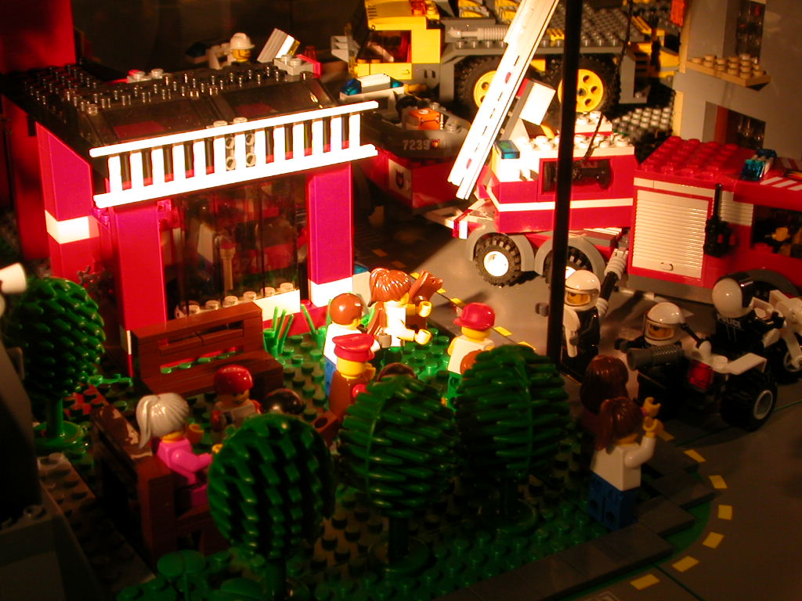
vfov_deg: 25.2
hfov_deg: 33.2
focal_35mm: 58
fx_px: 1344
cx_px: 401
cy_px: 300
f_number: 3.4
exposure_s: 1/38.2
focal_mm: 8.9
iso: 100
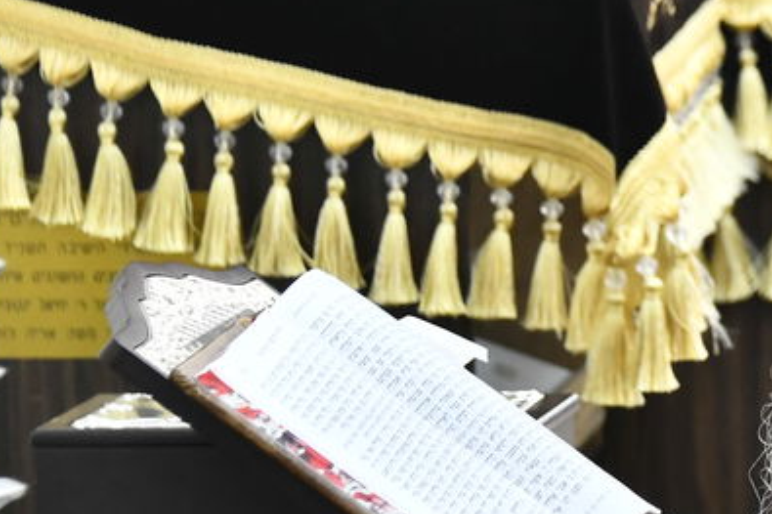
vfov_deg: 3.2
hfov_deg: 4.8
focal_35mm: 432
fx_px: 9260
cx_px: 999
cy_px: 73
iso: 1600
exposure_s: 1/125
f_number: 5.6
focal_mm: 122
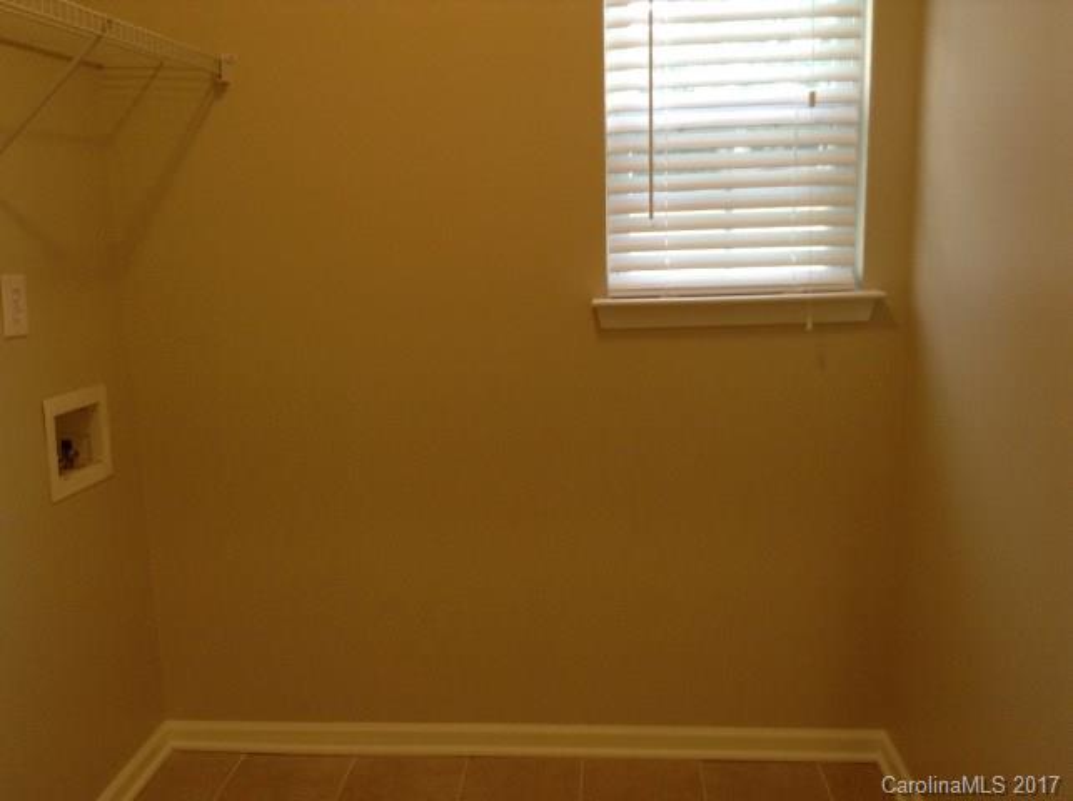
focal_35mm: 33
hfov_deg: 55.4
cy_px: 400
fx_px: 1021
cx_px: 536
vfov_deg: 42.8
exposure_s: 1/25
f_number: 2.4
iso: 64
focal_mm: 3.3
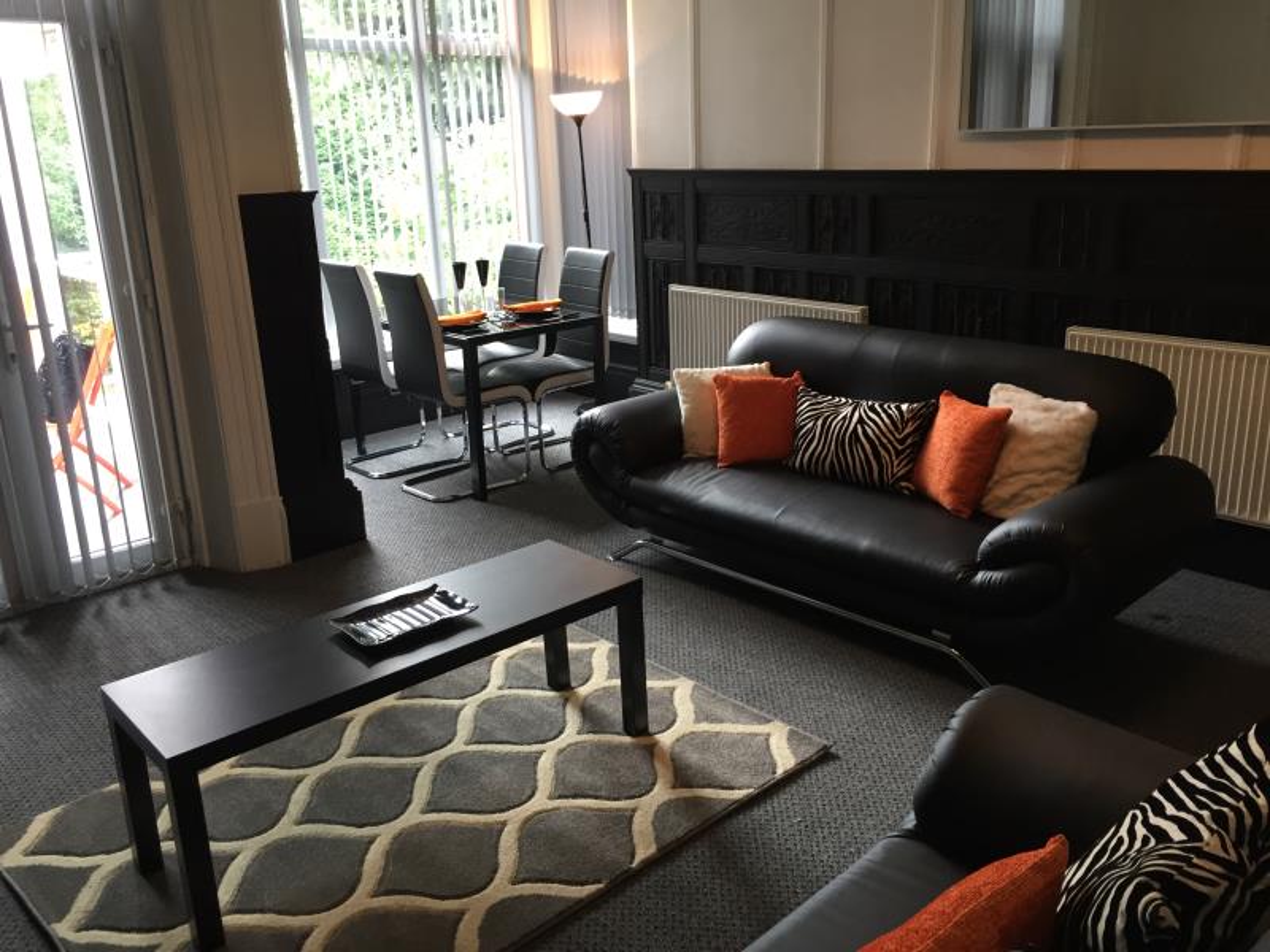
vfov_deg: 48.2
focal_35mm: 29
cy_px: 476
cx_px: 635
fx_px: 1064
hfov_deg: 61.7
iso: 125
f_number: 2.2
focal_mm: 4.15
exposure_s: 1/33
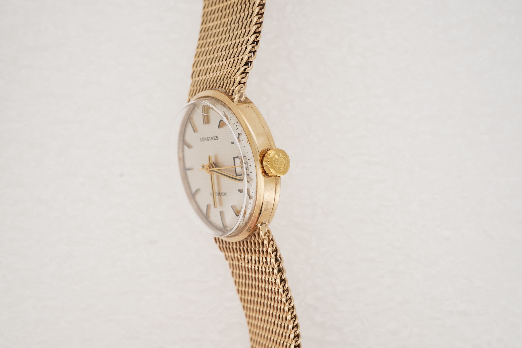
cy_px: 174
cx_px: 261
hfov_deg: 43.6
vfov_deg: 29.9
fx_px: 653
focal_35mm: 45
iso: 160
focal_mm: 30
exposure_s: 1/160
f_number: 22
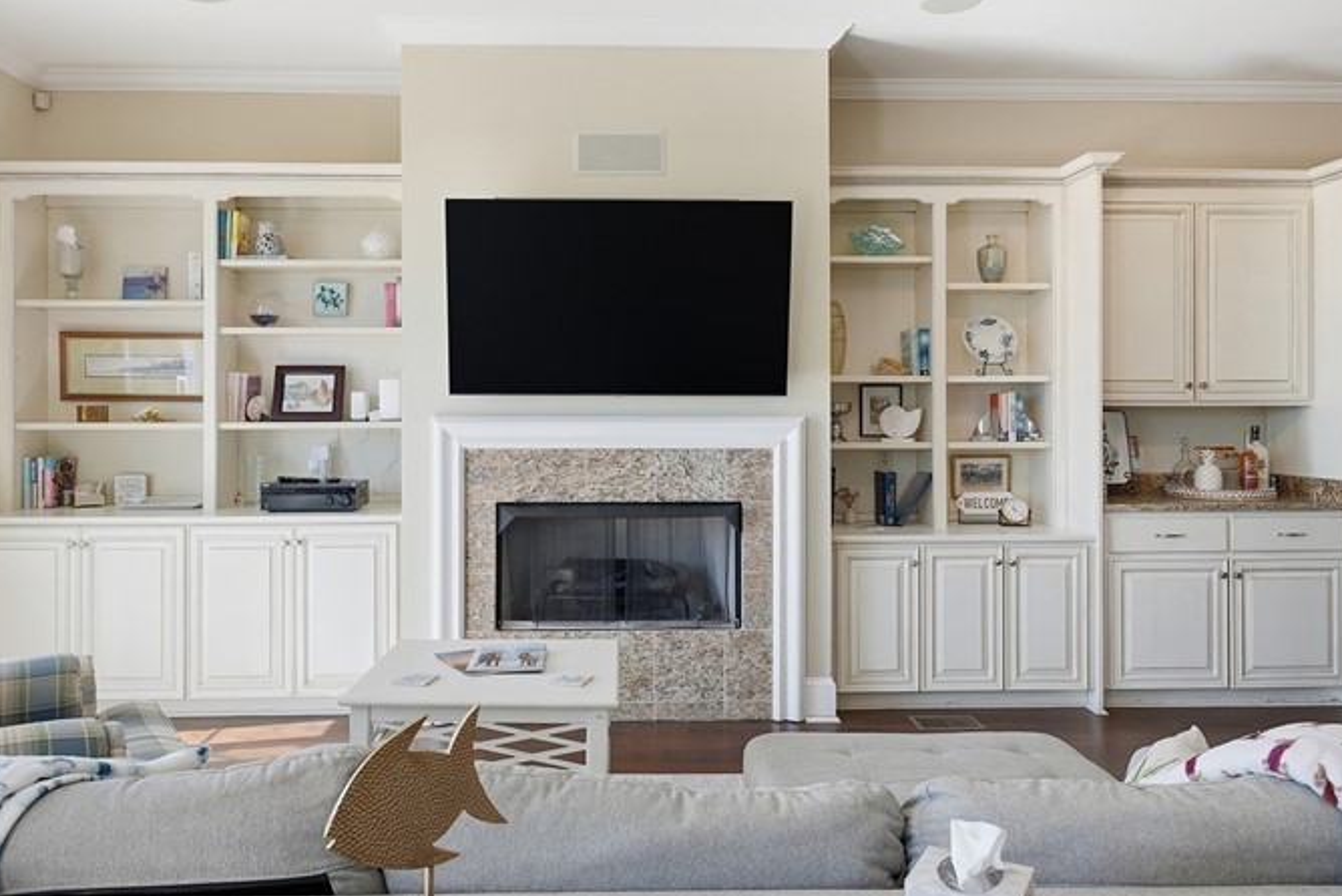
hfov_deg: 69.3
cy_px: 416
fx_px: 970
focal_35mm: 26
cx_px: 624
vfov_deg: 49.6
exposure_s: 1/250
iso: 320
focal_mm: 16
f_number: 9
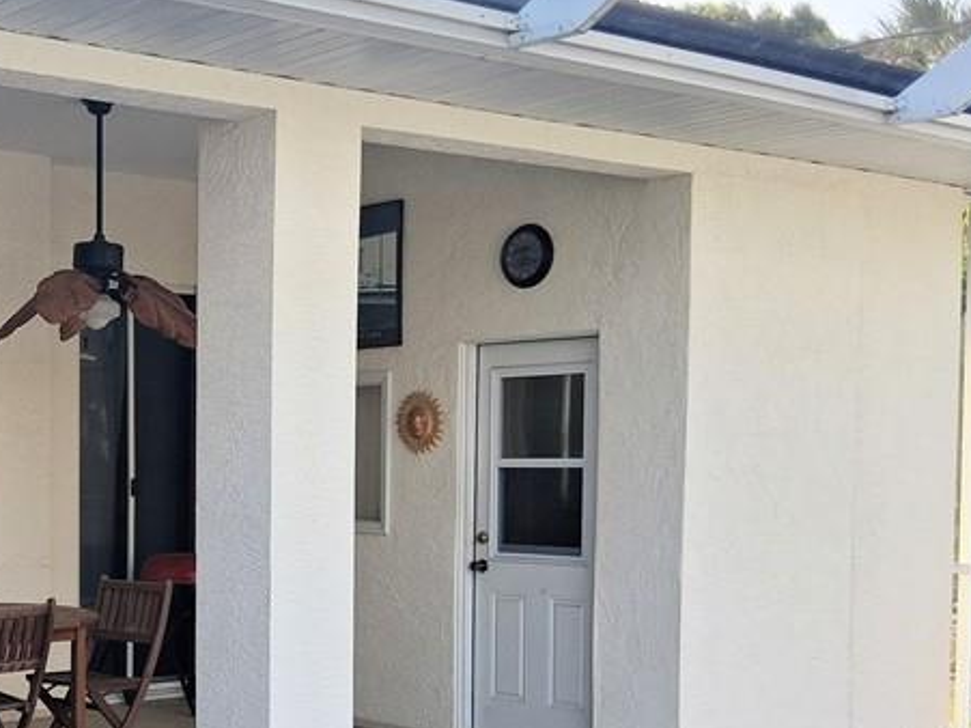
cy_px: 571
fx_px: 1655
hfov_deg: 30.7
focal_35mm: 59
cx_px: 37
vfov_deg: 24.5
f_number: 1.8
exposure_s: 1/138
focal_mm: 3.98
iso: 25
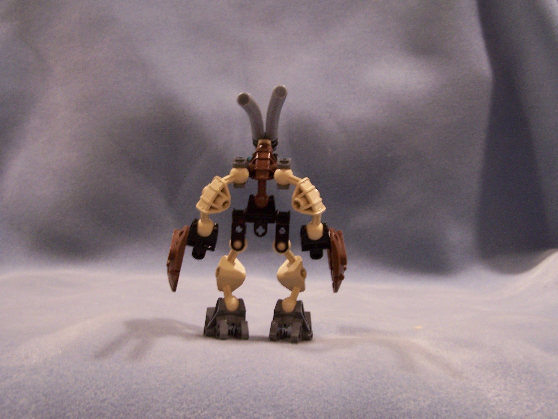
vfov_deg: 36.8
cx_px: 275
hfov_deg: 47.9
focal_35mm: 39
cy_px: 211
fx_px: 629
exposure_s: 1/8
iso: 140
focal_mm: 6.3
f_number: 2.8
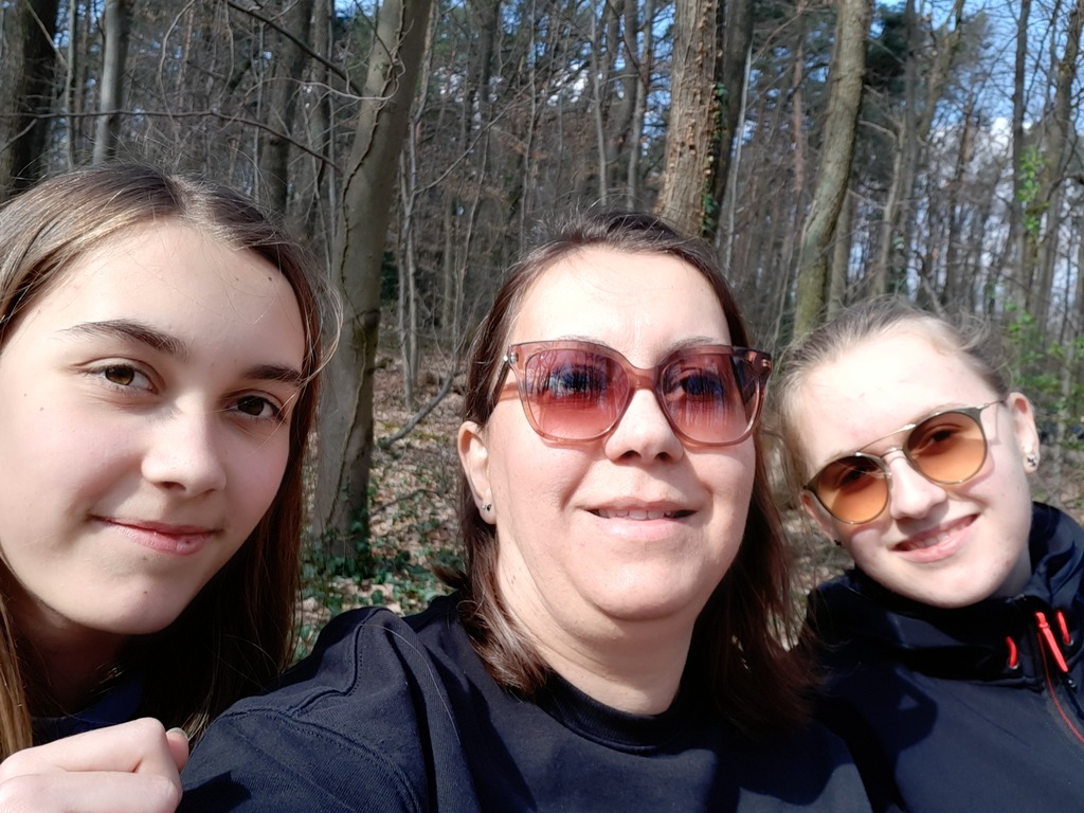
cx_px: 542
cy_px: 406
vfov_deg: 45.4
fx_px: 971
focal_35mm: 31
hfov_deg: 58.4
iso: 40
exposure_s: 1/336
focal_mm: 3.75
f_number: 2
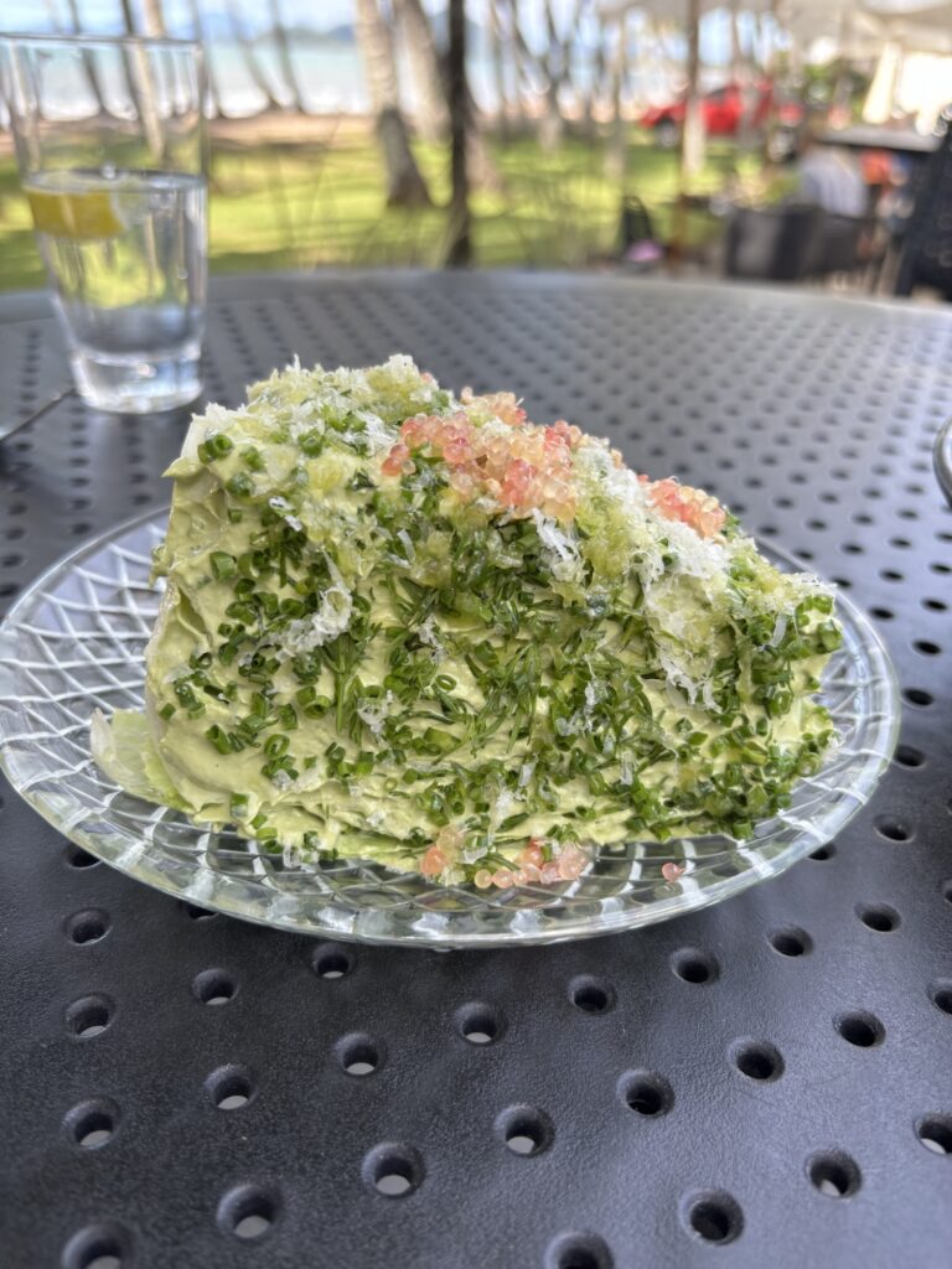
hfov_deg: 53.1
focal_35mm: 26
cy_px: 634
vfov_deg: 67.3
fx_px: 953
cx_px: 476
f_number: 1.6
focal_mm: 5.96
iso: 50
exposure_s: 1/337
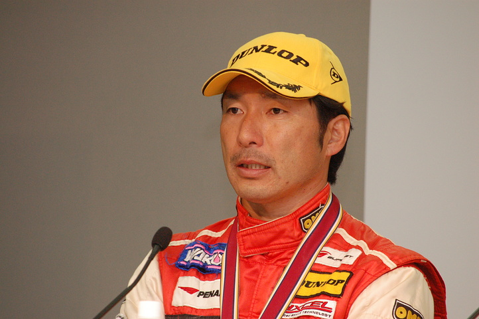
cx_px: 240
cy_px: 160
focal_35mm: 300
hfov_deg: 6.9
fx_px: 3988
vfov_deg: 4.6
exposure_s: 1/60
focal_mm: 200
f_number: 8
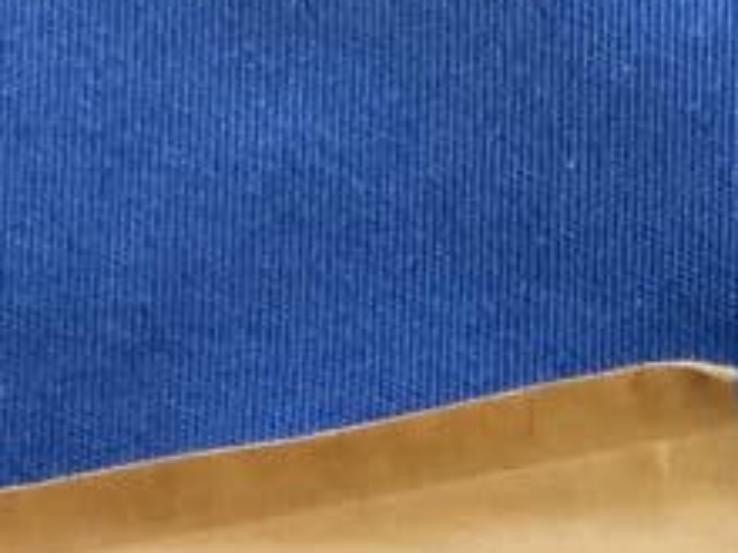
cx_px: 798
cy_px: 972
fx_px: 2878
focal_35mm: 135
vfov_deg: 10.4
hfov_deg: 14.3
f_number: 1.8
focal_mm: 3
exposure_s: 1/40
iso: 320
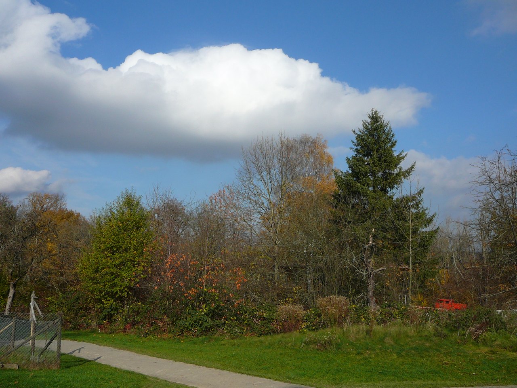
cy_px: 194
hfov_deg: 52.6
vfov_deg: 40.7
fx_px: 523
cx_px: 258
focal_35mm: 35
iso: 80
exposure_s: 1/640
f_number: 5
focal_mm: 5.2
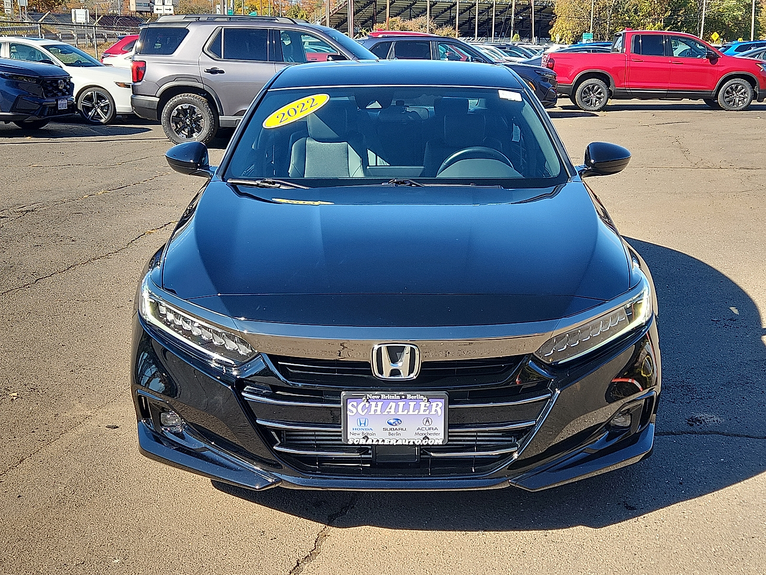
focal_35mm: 23
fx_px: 509
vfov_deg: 58.9
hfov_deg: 73.9
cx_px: 383
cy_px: 288
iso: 50
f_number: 1.8
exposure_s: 1/526
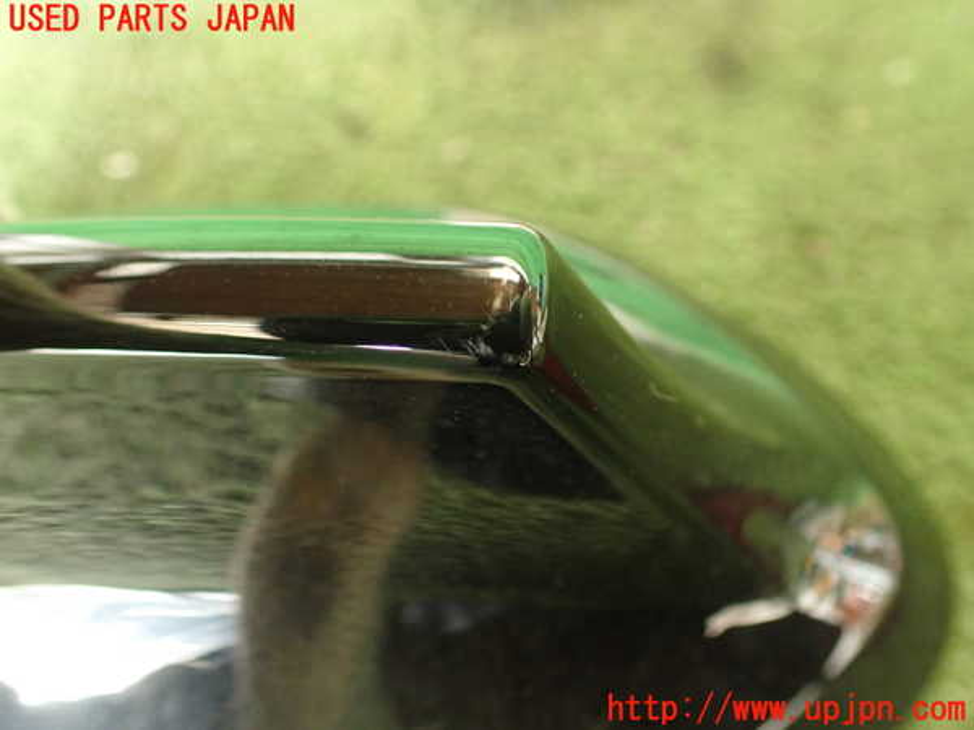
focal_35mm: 32
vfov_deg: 44.2
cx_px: 487
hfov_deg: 56.8
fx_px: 900
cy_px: 365
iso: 640
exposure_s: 1/30
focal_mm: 5.79
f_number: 2.4
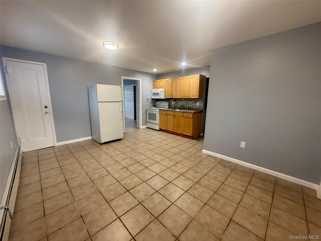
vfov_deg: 85.7
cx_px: 160
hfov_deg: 102.1
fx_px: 130
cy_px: 120
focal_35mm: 14
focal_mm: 2.22
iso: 200
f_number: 2.2
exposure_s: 1/60
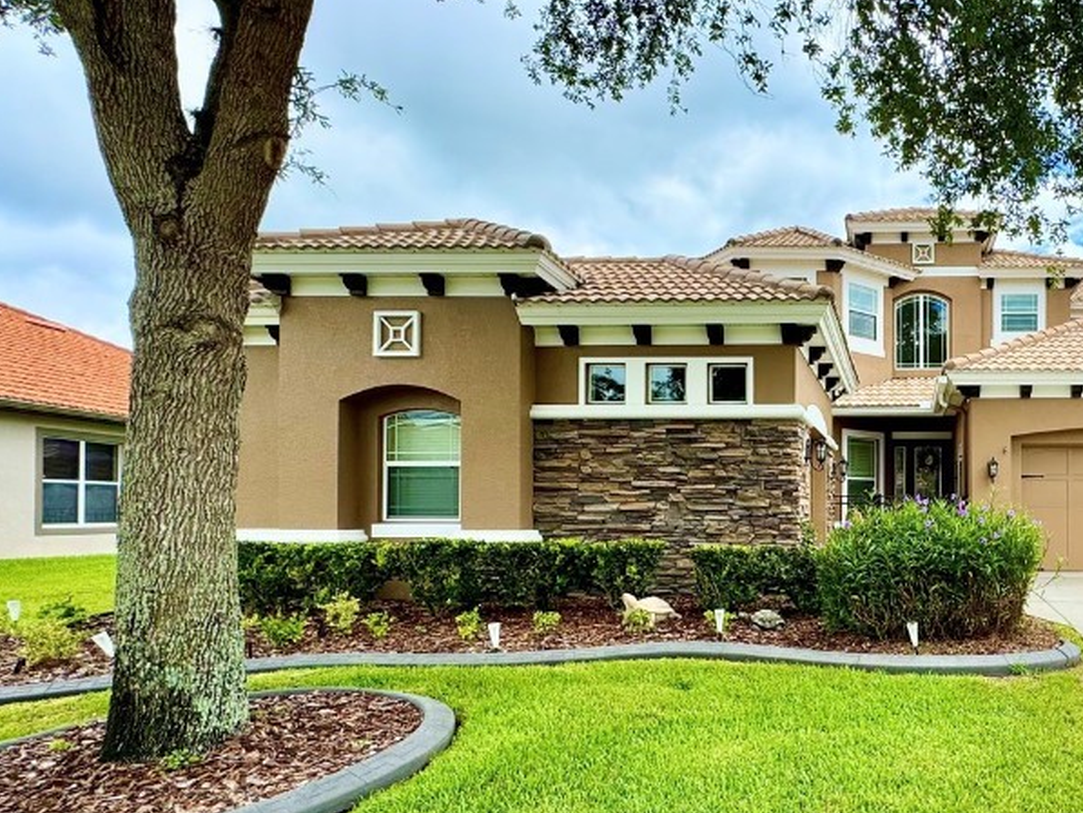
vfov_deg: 56.3
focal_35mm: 24
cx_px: 889
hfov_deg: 64.3
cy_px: 501
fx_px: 751
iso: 40
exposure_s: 1/899
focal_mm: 2.22
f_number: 2.2
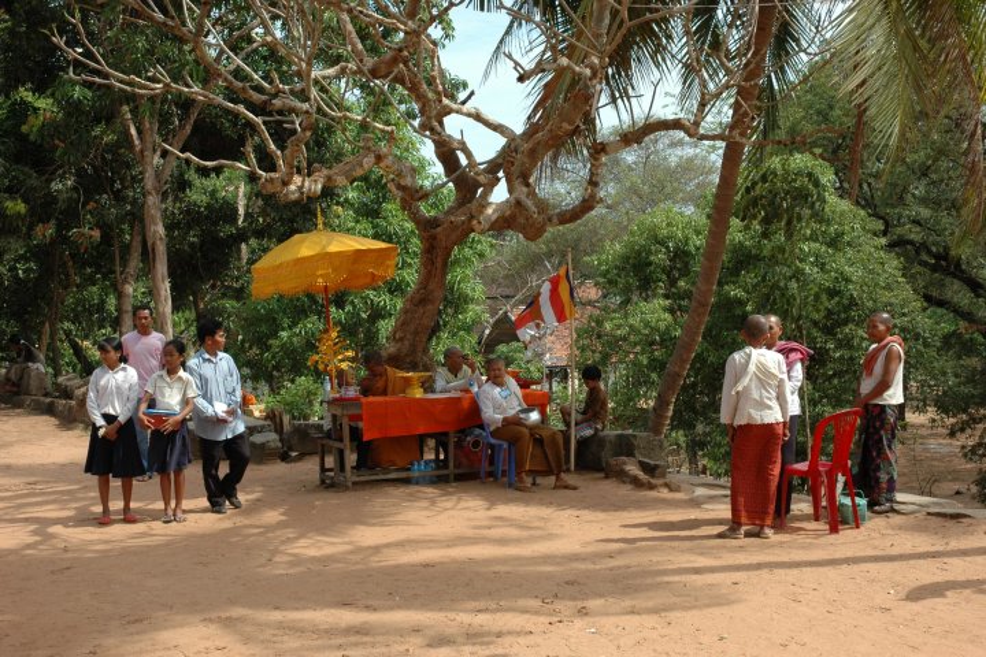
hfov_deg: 38.9
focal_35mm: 51
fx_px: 1397
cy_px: 328
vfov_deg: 26.5
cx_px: 493
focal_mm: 34
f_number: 9
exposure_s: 1/320
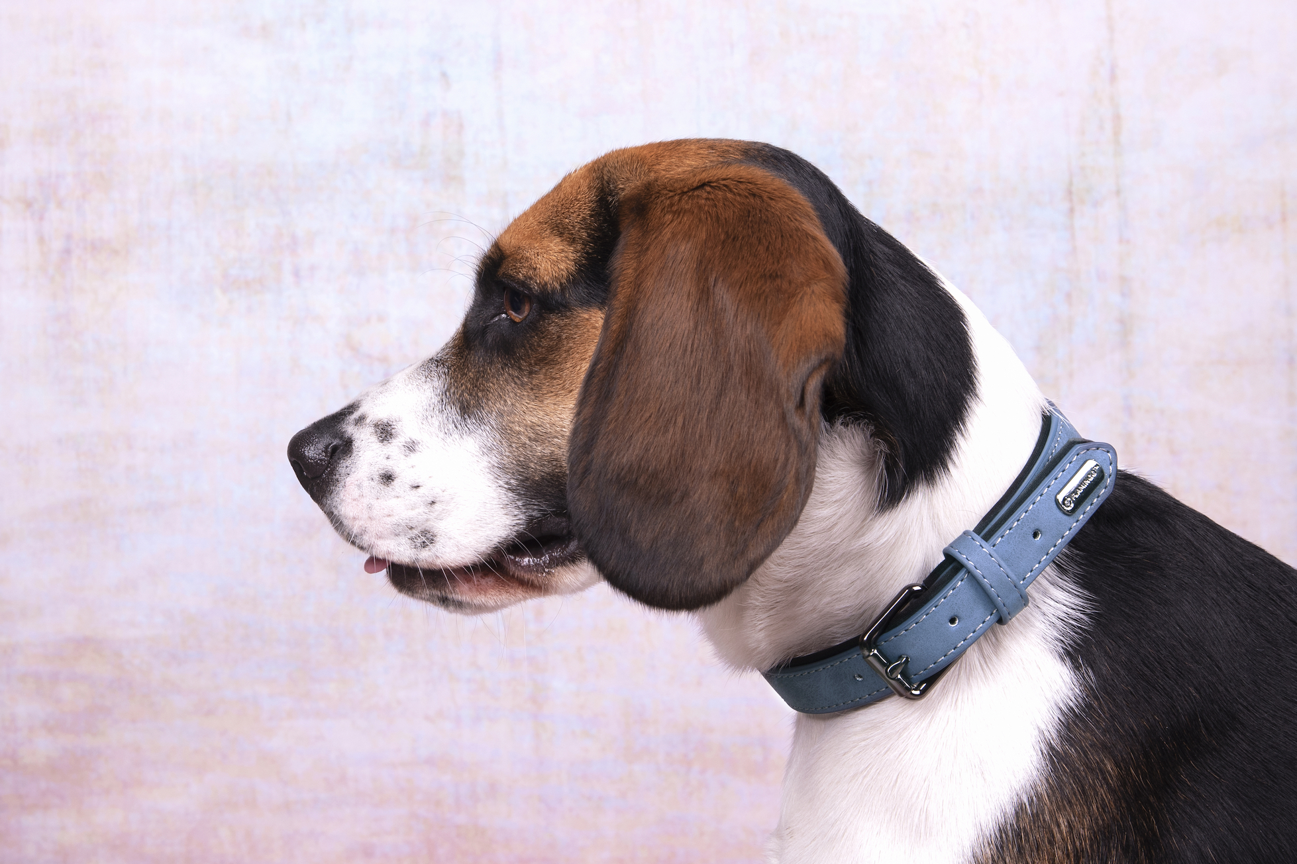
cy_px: 433
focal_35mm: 47
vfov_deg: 28.6
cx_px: 651
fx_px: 1693
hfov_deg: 41.9
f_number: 11
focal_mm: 46
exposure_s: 1/100
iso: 250
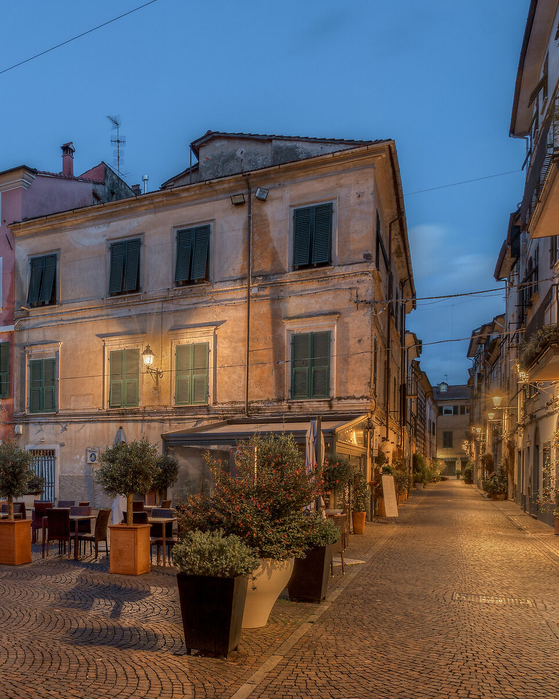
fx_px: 640
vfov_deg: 56.6
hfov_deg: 42.7
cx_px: 41
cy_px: 437
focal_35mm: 31
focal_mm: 11
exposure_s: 10
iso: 100
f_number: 9
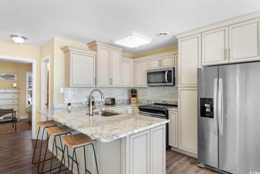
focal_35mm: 19
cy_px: 87
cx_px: 130
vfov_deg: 64.6
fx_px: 137
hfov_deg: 86.9
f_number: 4.8
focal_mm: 13
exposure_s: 1/30
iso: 100
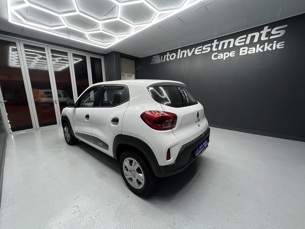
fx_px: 115
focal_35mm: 13
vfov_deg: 89.9
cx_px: 152
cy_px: 114
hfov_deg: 106.2
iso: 100
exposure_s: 1/100
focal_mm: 1.57
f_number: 1.8
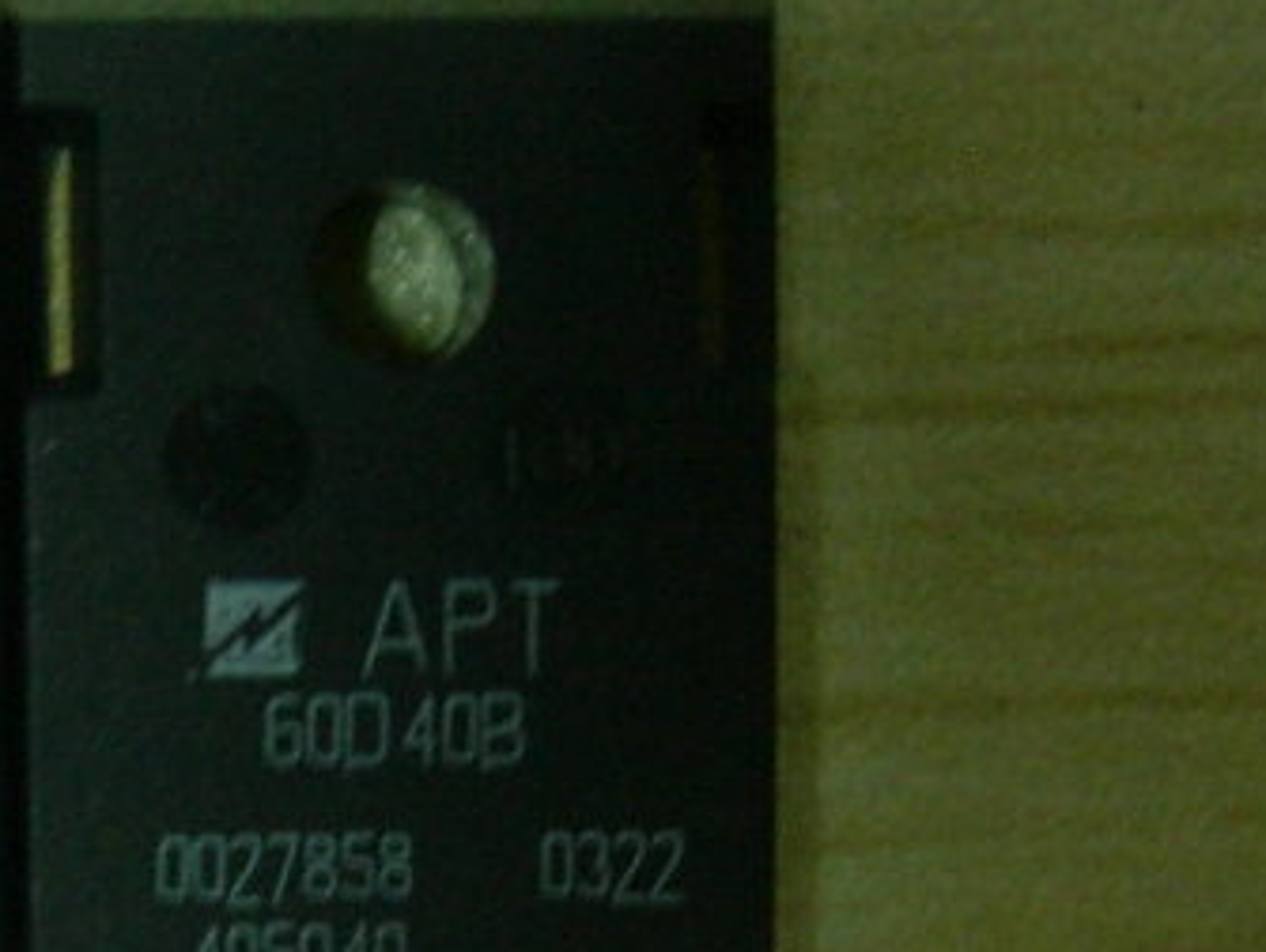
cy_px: 1114
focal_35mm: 116
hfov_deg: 16.6
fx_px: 4247
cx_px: 19
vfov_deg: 12.5
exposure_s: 1/10.6
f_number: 2.8
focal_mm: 7.8
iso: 200
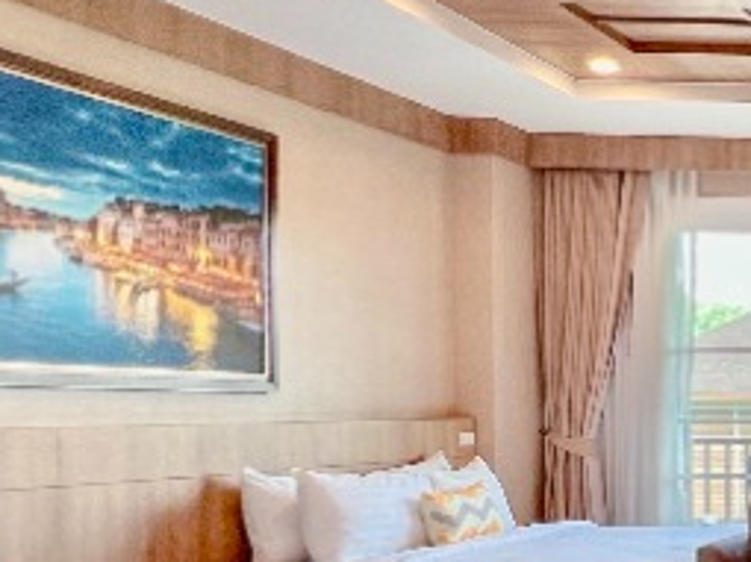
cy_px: 447
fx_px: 1106
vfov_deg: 28.0
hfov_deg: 24.2
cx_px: 1252
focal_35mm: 51
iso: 125
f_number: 1.8
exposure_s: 1/100
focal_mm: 1.57
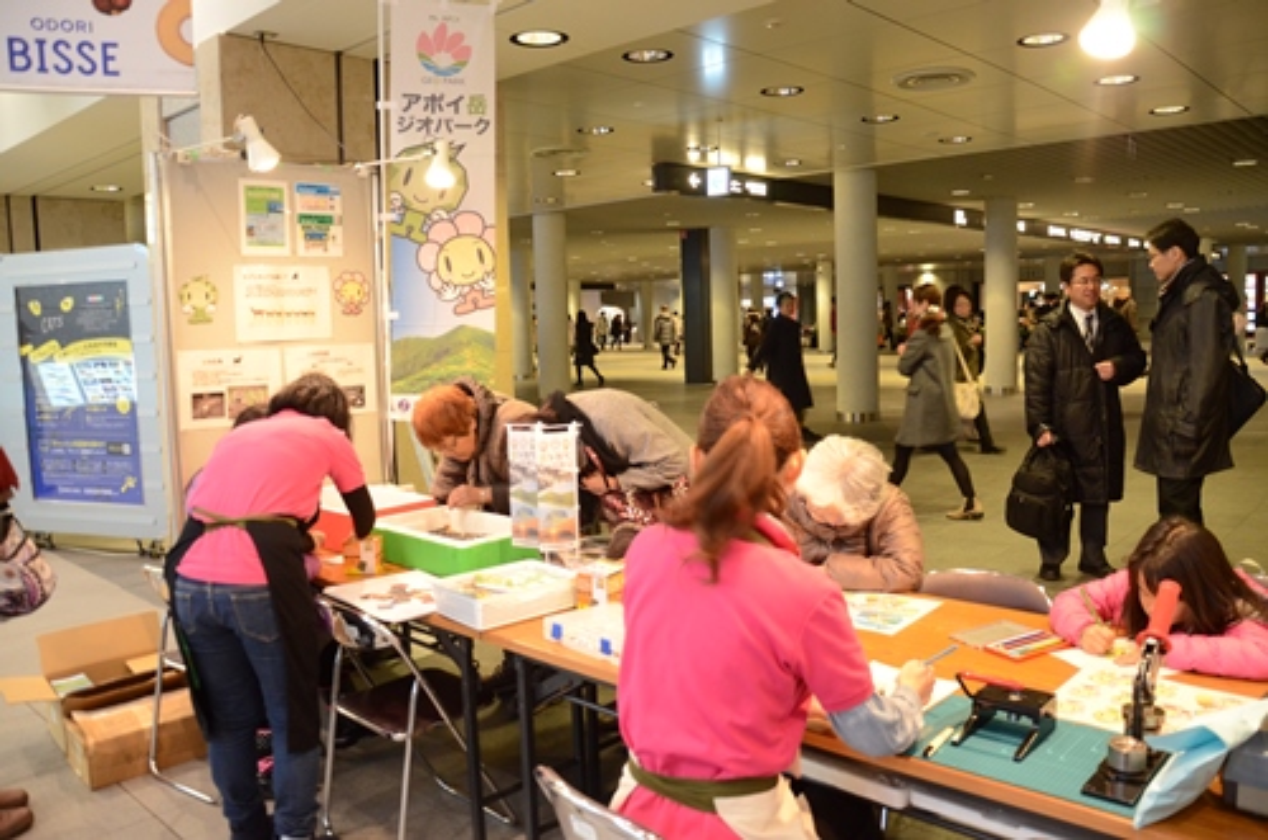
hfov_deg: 67.5
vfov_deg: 47.7
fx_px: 949
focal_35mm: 27
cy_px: 420
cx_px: 634
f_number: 4
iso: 1600
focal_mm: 18
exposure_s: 1/50
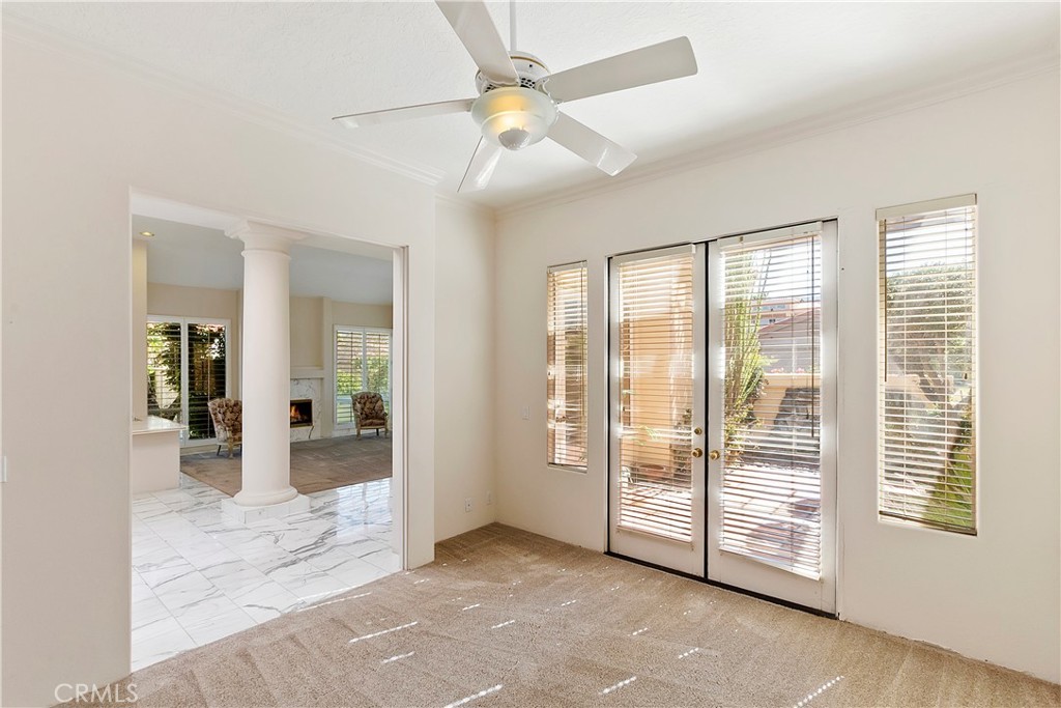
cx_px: 530
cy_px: 354
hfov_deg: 100.4
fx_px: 442
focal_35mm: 15
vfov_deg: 77.3
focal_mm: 10
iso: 400
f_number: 11
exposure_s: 1/30
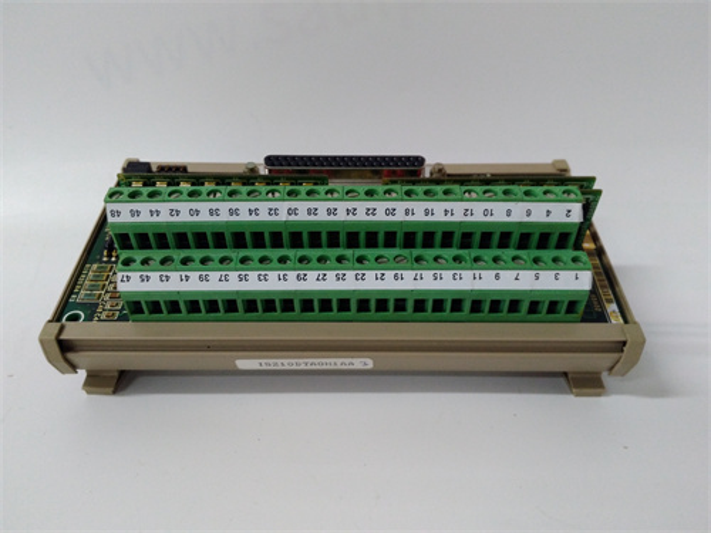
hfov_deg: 65.3
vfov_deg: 51.4
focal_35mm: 27
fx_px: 555
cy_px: 266
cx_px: 356
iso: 373
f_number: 2
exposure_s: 1/33
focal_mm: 3.79
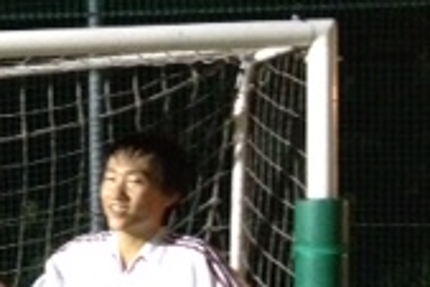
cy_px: 307
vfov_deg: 9.9
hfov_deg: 13.7
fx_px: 1650
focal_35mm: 138
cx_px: -275
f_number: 2.4
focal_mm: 4.28
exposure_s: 1/17
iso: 640
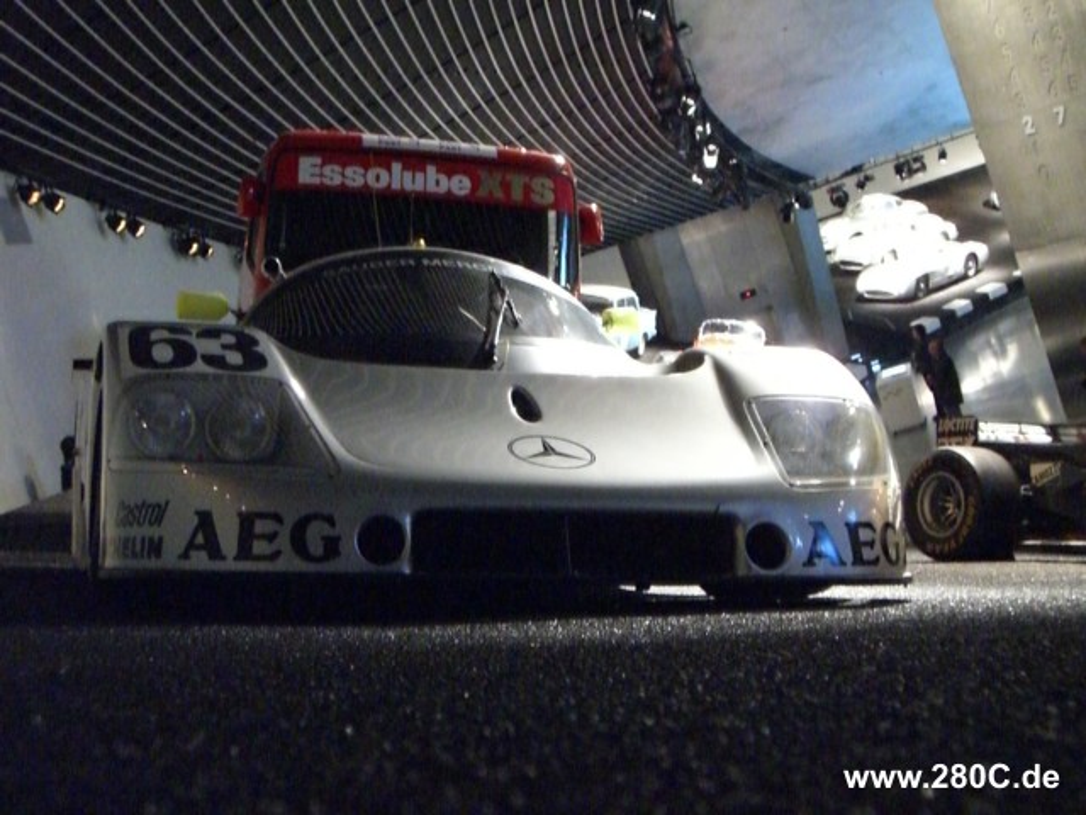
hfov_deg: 34.9
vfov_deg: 26.6
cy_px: 408
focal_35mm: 55
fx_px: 1726
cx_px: 543
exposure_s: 1/20
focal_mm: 9
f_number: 3.3
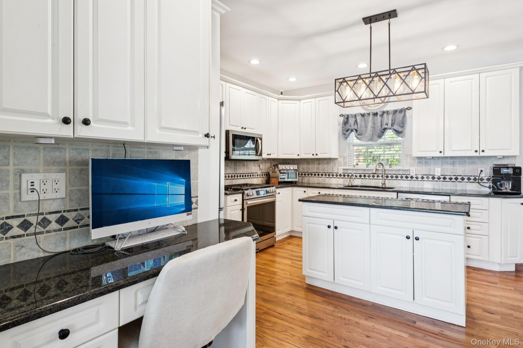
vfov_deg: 64.5
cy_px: 174
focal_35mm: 19
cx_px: 262
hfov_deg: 86.9
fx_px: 276
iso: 200
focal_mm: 19
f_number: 9
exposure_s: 1/4
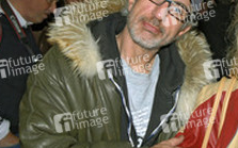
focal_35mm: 80
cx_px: 201
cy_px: 40
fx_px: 519
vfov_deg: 16.2
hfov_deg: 25.3
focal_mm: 26
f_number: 5.6
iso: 400
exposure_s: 1/125
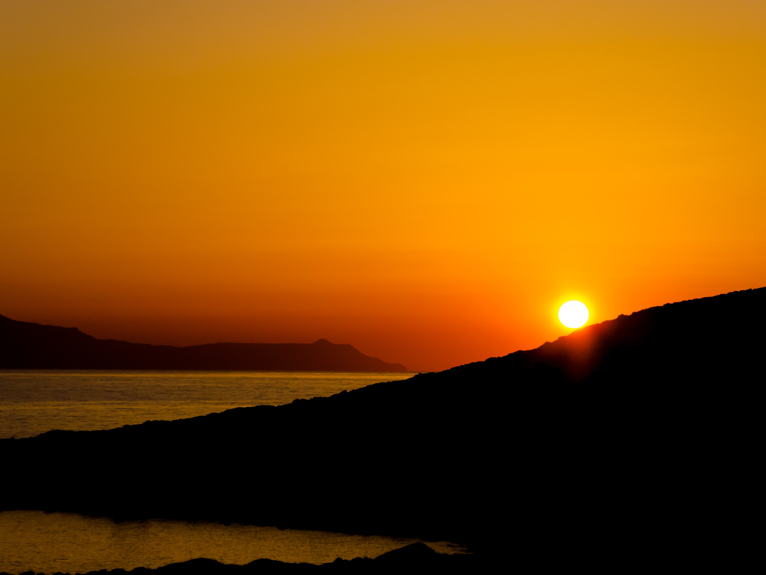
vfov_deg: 11.0
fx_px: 2987
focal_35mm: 135
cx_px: 383
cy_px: 288
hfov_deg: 14.6
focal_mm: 24.2
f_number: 5.3
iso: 125
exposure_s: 1/320
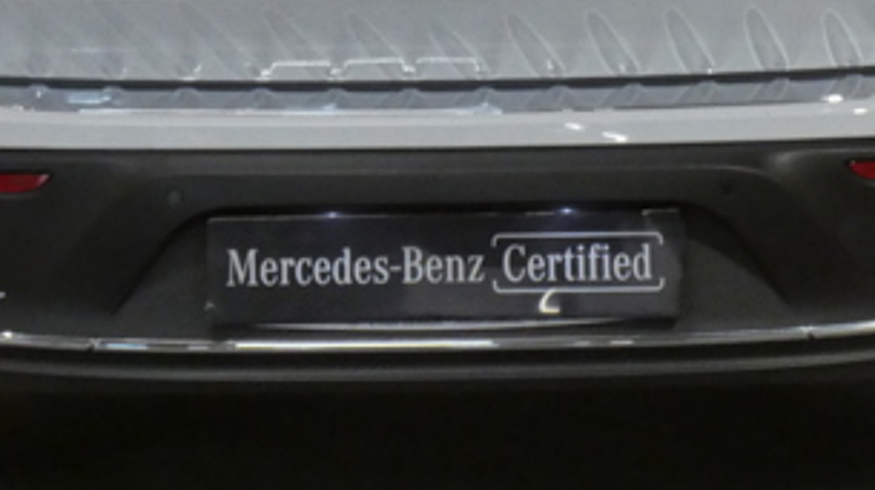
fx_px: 3315
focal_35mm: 143
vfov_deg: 8.4
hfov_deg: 15.0
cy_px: -97
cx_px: 445
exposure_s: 1/80
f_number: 3.9
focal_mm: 9
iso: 500
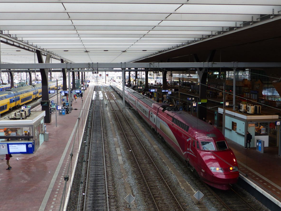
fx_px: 349
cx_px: 138
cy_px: 104
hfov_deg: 43.8
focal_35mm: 43
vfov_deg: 33.6
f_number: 3.2
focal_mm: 7.6
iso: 100
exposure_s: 1/125
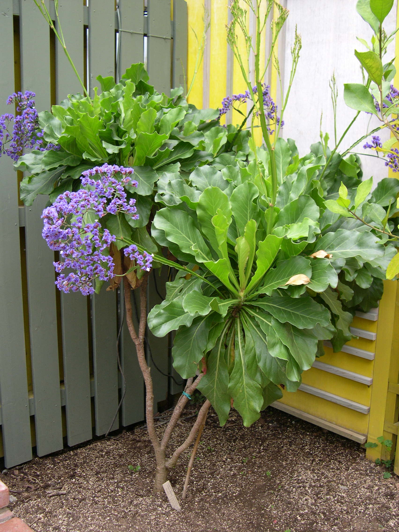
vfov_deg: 49.0
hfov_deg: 37.7
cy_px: 266
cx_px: 200
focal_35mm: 38
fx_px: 584
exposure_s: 1/102
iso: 100
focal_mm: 8
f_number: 2.8
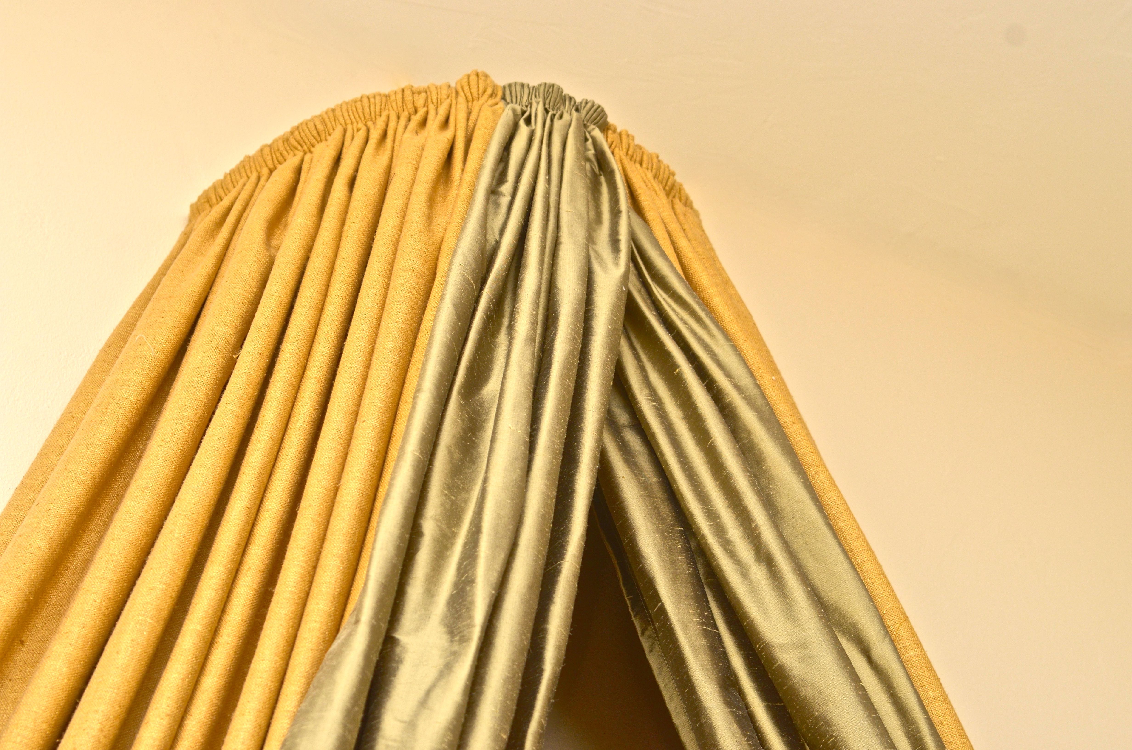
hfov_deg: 19.5
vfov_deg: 13.0
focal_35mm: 105
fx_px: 3295
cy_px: 375
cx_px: 566
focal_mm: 70
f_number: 6.3
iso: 160
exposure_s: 1/200
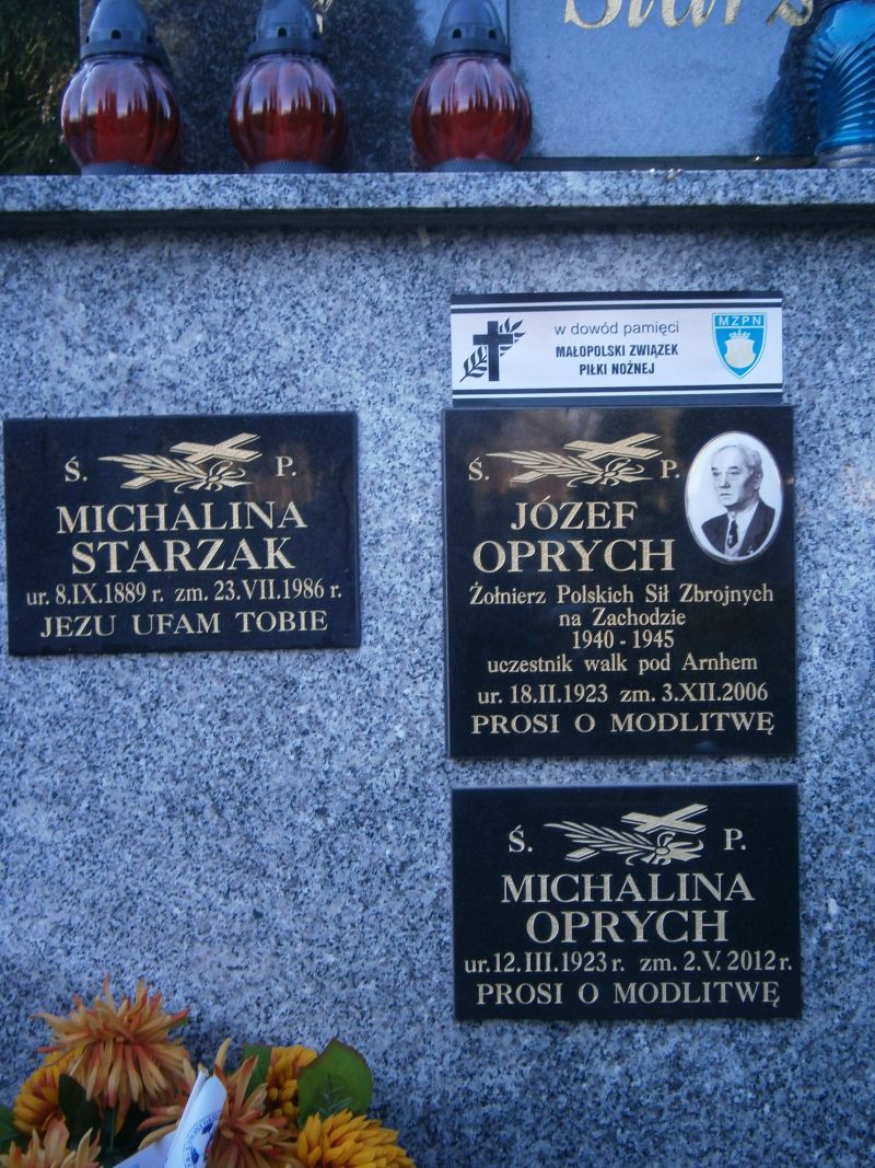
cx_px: 438
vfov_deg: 40.4
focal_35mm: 47
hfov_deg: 30.9
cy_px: 584
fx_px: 1584
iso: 80
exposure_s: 1/50
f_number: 3.4
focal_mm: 8.3
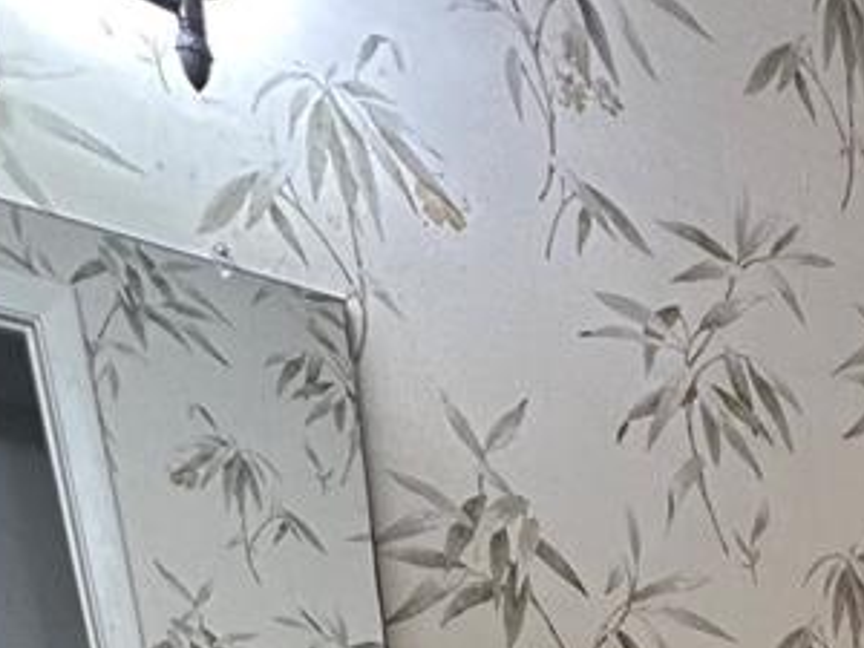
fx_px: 1398
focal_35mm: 56
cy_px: 1440
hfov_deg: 28.4
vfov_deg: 16.3
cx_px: 1117
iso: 250
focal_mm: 2.22
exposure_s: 1/120
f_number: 2.2
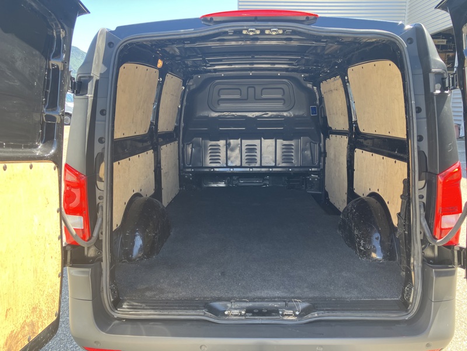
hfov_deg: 63.4
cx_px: 234
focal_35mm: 28
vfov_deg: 49.7
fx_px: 378
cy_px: 176
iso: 40
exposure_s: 1/123
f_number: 1.8
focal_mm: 3.99
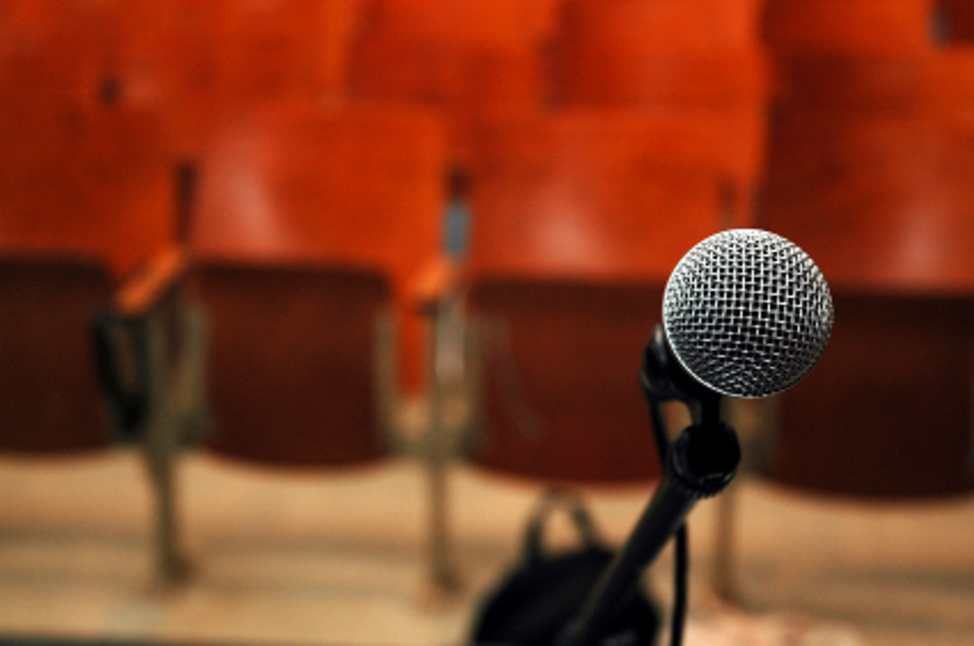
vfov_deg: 16.5
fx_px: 2229
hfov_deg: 24.7
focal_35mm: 82
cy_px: 323
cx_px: 487
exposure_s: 1/60
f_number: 4.5
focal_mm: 55
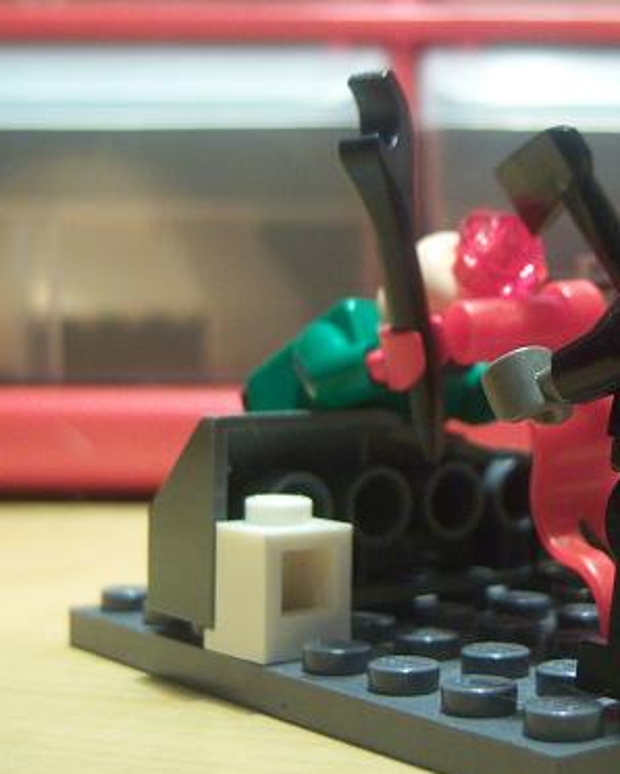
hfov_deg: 21.8
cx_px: 522
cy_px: 304
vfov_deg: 27.4
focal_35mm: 69
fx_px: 1581
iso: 160
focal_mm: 7.5
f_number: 2.8
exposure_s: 1/25
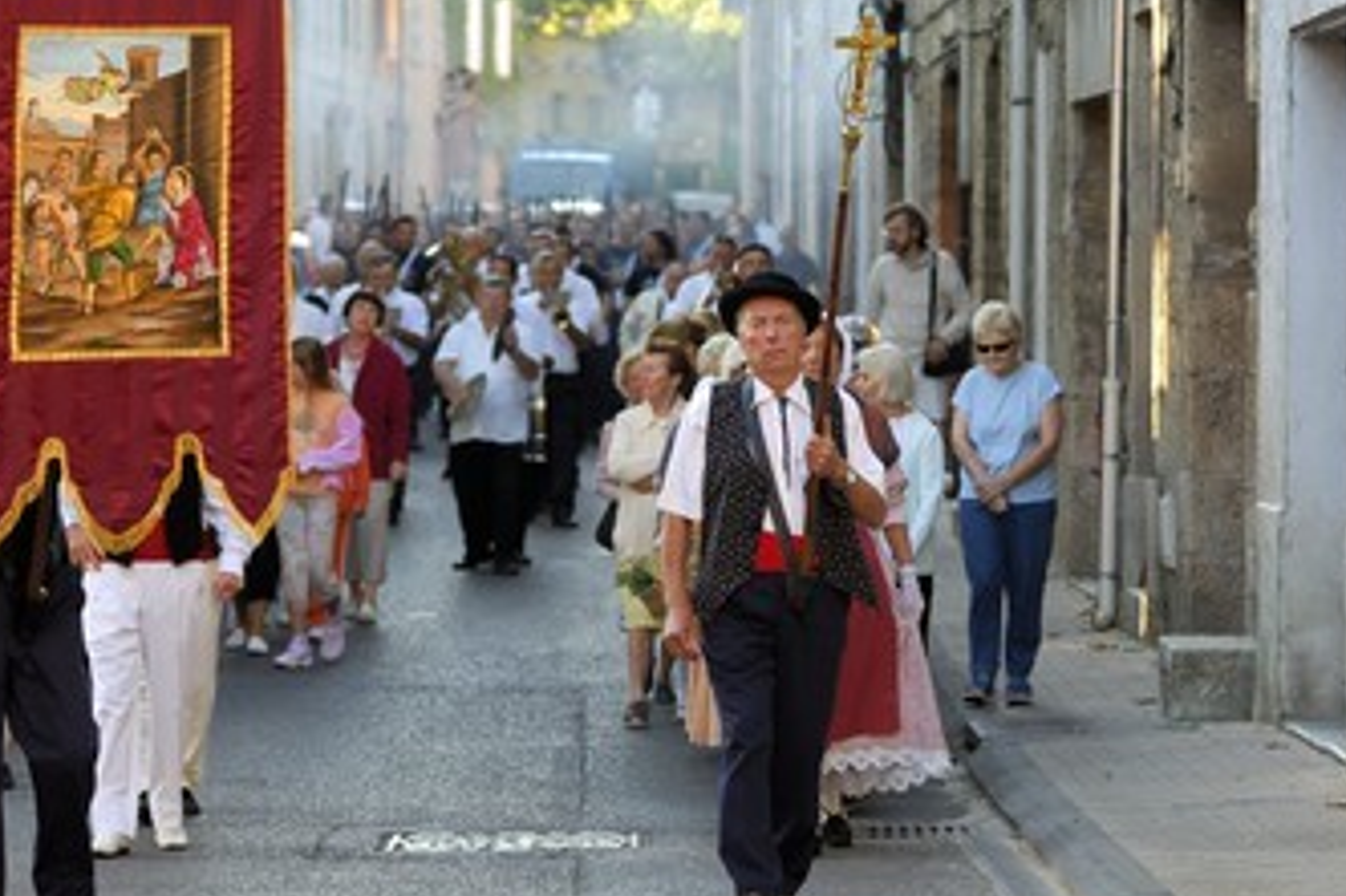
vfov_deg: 8.0
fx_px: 6390
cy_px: 414
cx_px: 596
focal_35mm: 171
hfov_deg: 12.0
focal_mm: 90
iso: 100
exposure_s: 1/80
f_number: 2.8
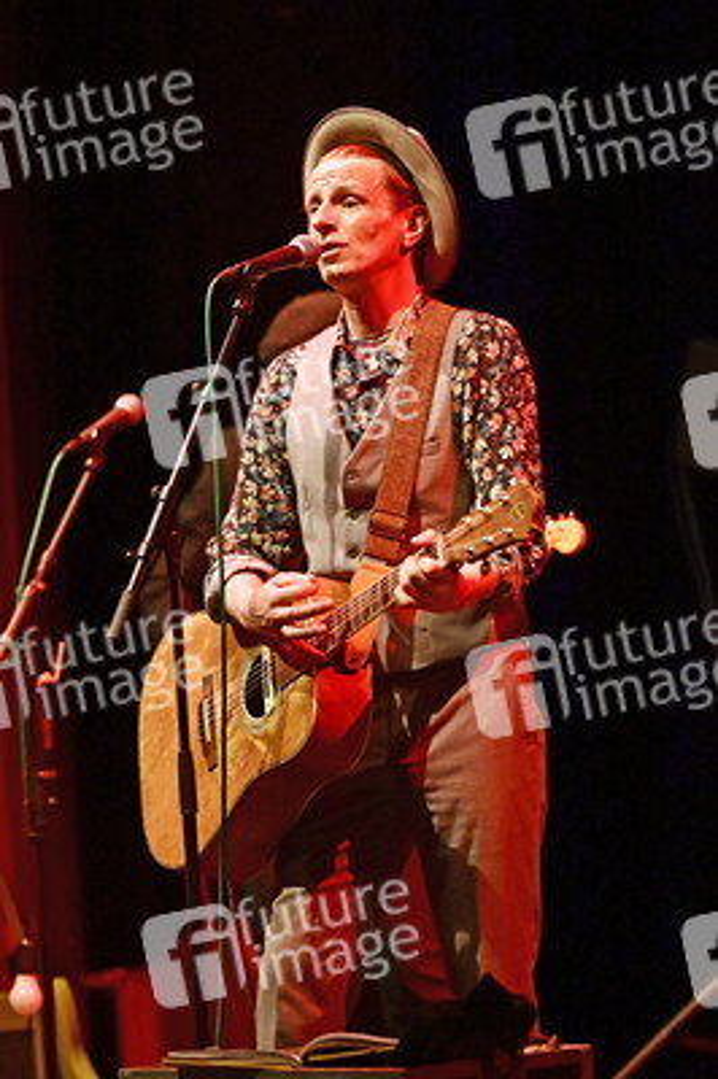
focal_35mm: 200
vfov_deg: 10.3
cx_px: 359
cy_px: 540
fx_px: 5993
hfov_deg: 6.9
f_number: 3.2
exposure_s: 1/200
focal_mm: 200
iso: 10000
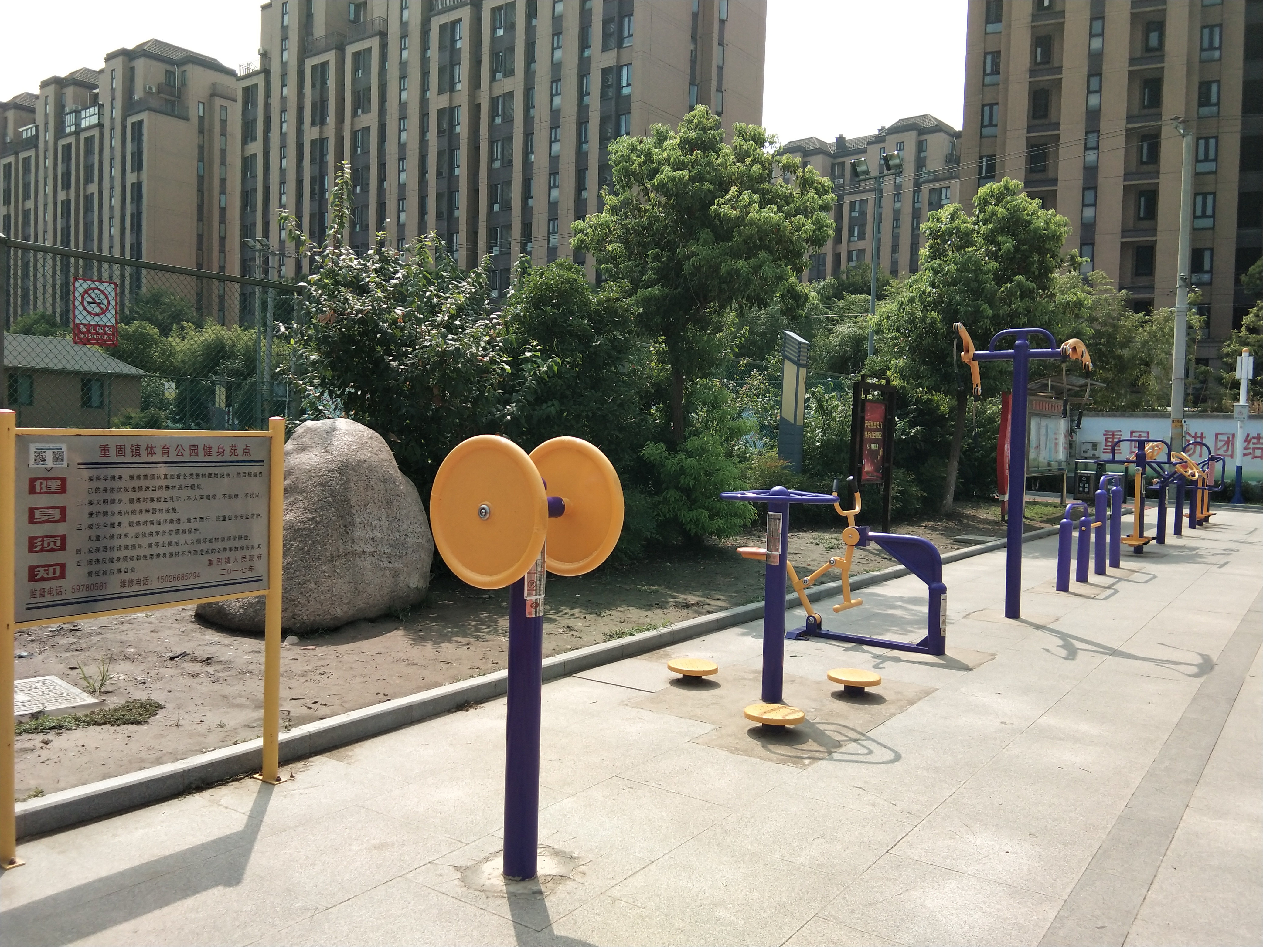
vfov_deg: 45.4
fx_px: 1131
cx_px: 632
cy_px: 474
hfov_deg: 58.4
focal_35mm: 31
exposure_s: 1/861
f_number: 2.2
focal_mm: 3.69
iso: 50
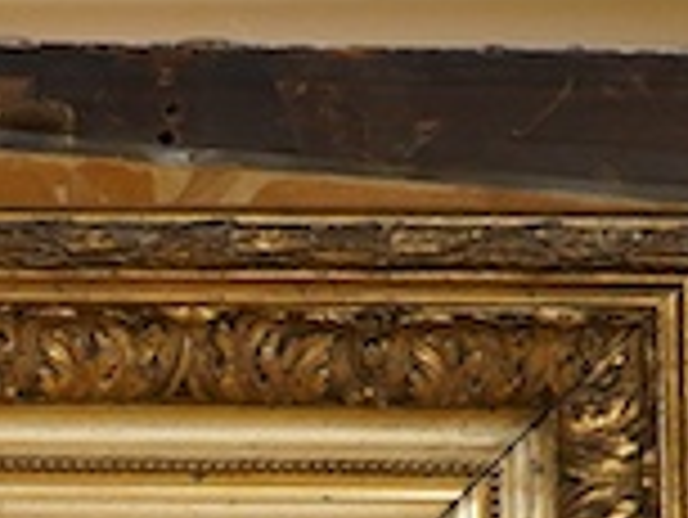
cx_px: -881
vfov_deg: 5.7
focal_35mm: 255
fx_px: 5072
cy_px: 1176
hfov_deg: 7.3
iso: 1250
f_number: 7.1
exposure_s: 1/125
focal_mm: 30
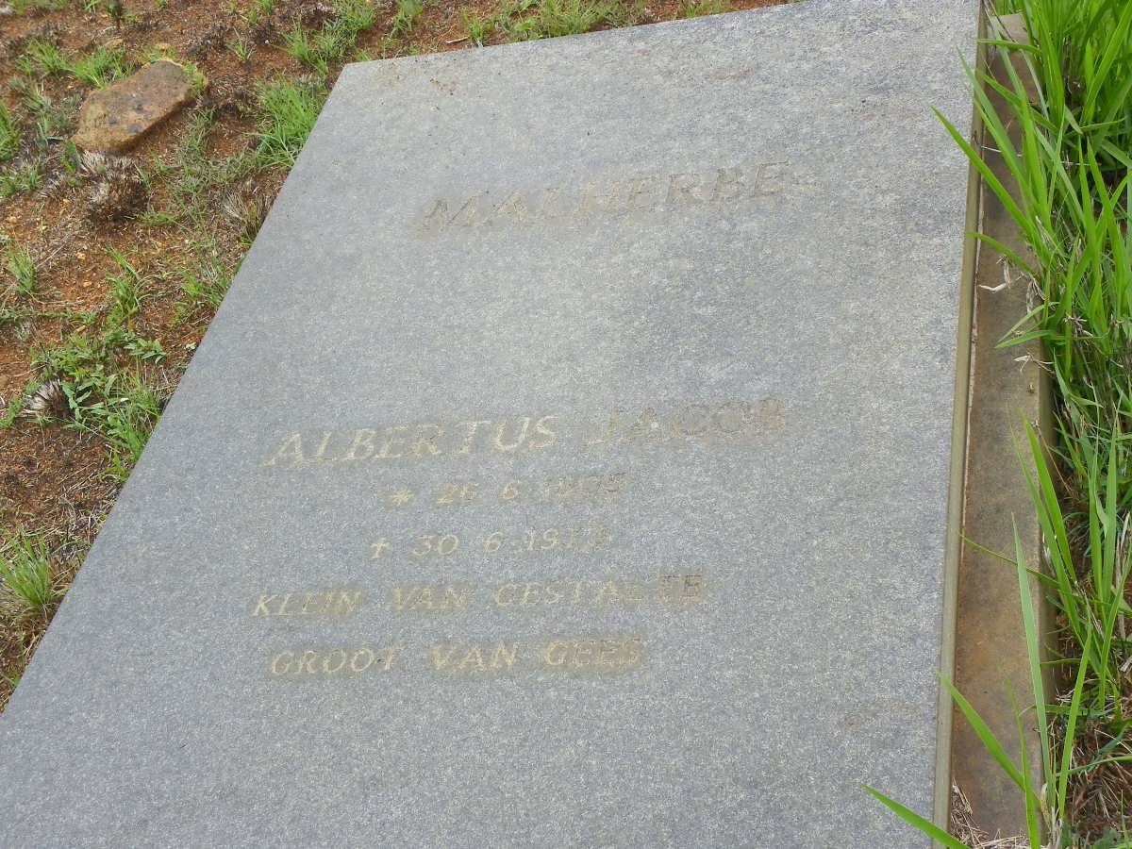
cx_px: 566
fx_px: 1897
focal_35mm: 58
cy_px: 424
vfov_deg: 25.2
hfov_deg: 33.2
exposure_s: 1/200
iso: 64
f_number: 4
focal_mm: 10.3
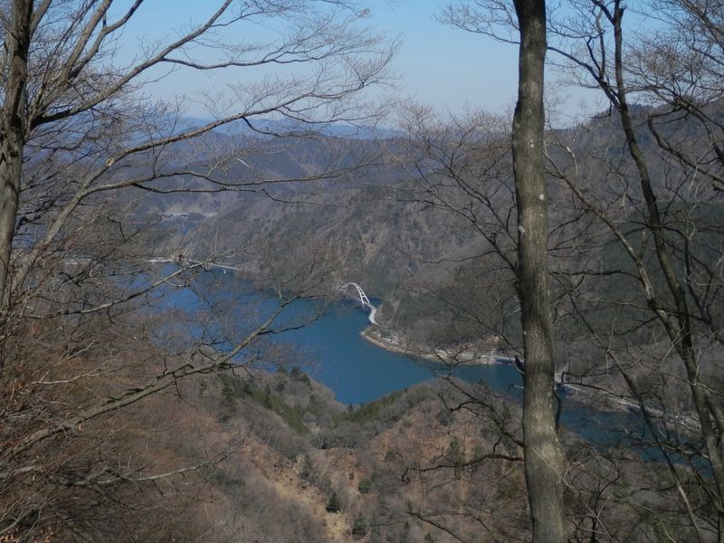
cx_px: 362
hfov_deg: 38.9
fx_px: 1025
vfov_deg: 29.7
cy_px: 272
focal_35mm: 49
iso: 80
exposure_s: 1/1000
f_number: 4
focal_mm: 8.9
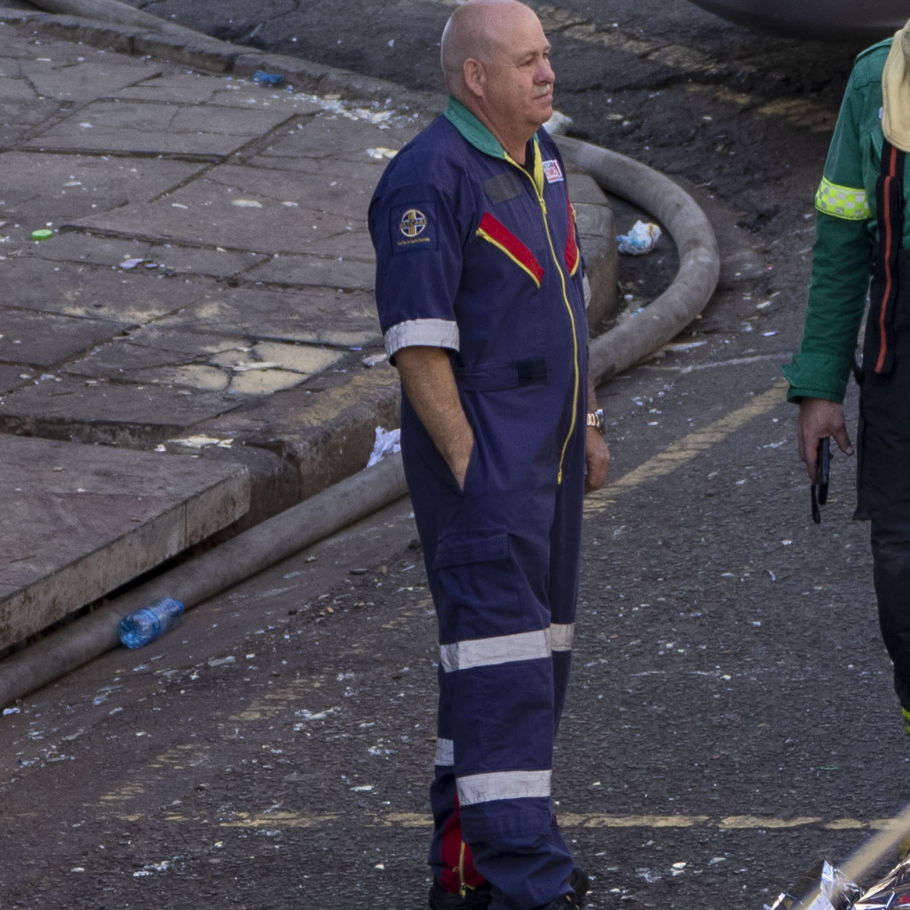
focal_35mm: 894
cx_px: 264
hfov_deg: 2.0
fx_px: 26589
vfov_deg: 2.0
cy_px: 1602
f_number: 5
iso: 160
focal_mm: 160
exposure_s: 1/200
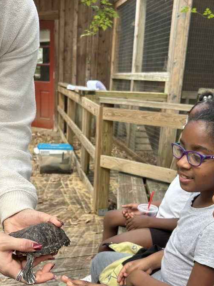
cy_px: 177
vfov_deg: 46.4
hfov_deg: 35.9
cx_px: 99
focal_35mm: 40
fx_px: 330
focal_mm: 5.7
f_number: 1.5
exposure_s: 1/167
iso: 40
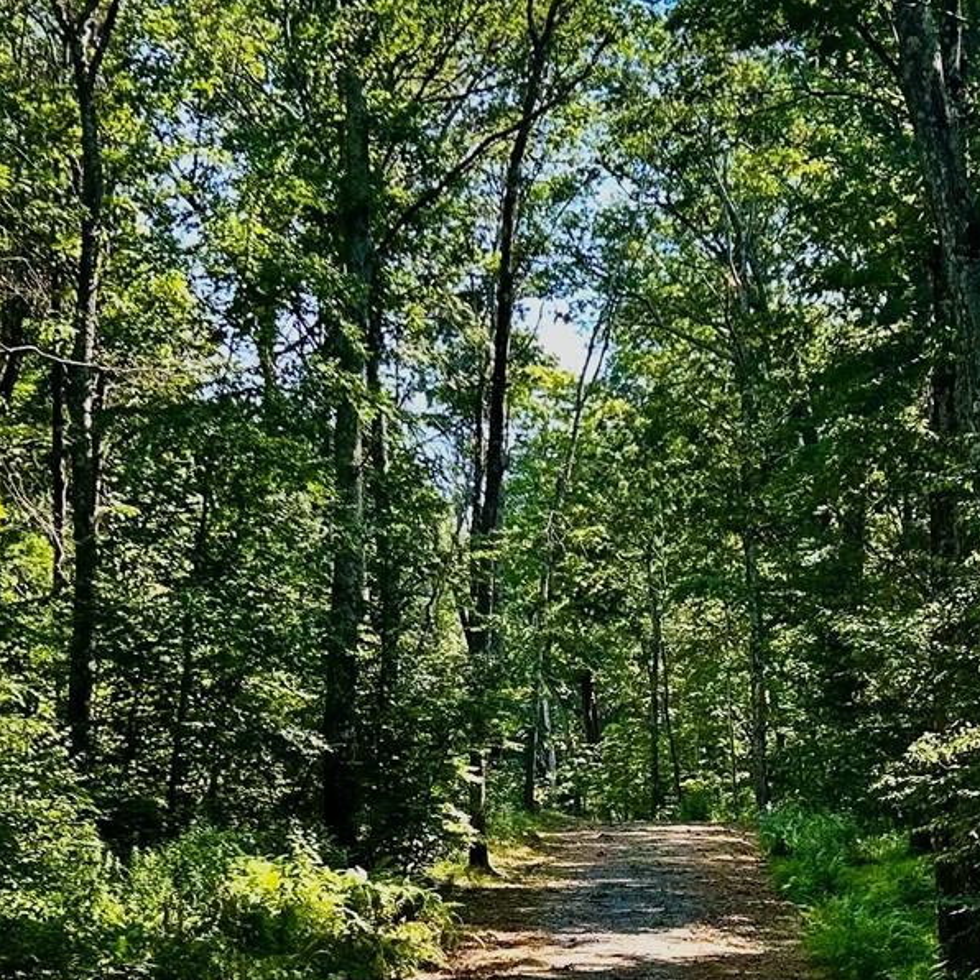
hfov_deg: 21.9
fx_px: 2530
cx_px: 602
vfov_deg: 21.7
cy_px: 733
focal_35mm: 79
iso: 50
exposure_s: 1/317
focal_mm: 5.7
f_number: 1.5
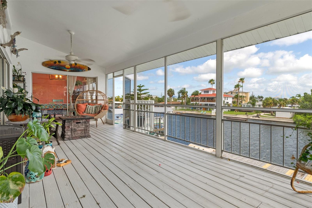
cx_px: 156
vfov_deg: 67.4
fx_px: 156
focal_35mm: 18
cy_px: 104
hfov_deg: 90.0
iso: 160
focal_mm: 12
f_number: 8
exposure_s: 1/30
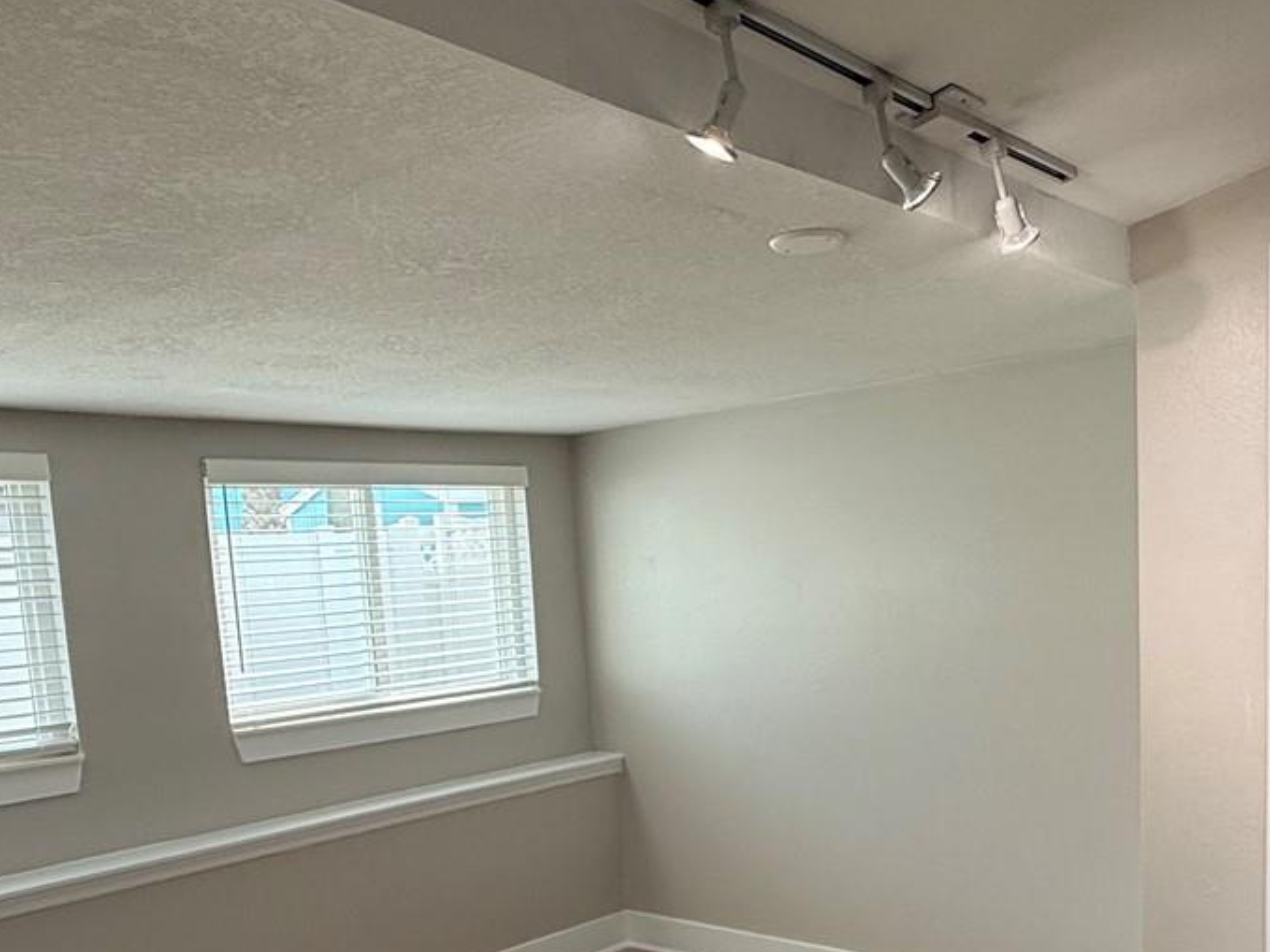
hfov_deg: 55.2
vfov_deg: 41.7
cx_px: 720
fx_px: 1210
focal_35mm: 33
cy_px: 709
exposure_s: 1/142
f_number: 2.2
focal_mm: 2.22
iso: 64
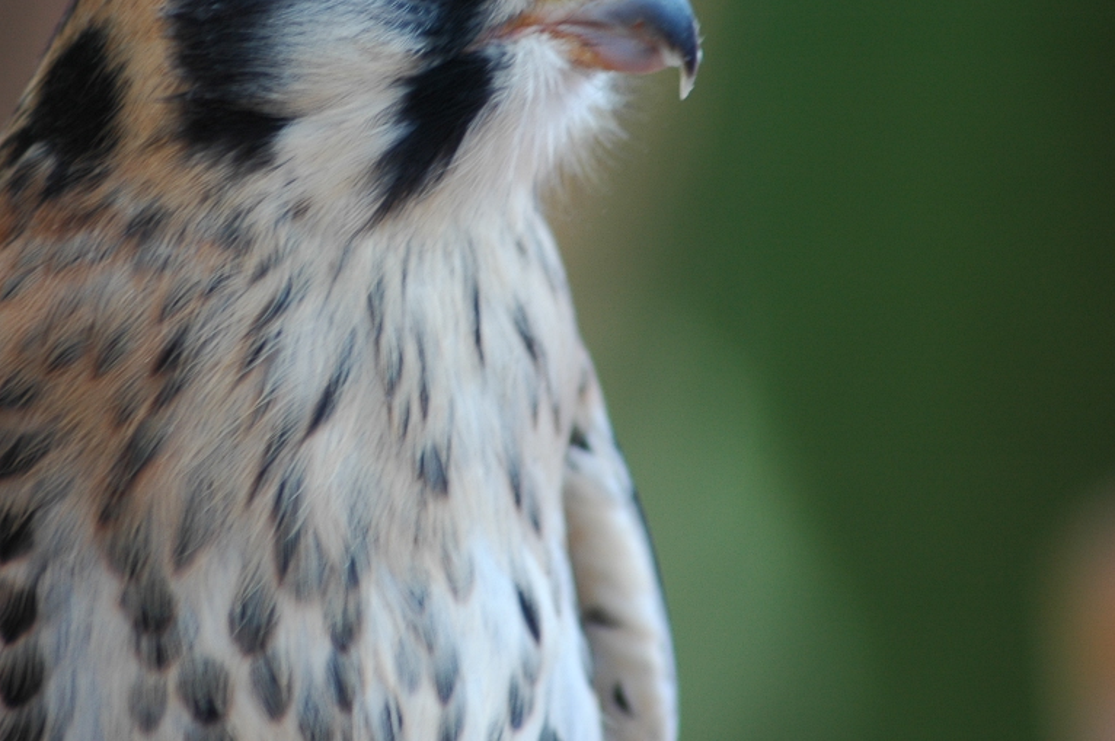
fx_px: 15036
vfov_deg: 2.8
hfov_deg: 4.2
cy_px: 141
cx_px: 314
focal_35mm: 486
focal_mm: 165
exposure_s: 1/80
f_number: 4.8
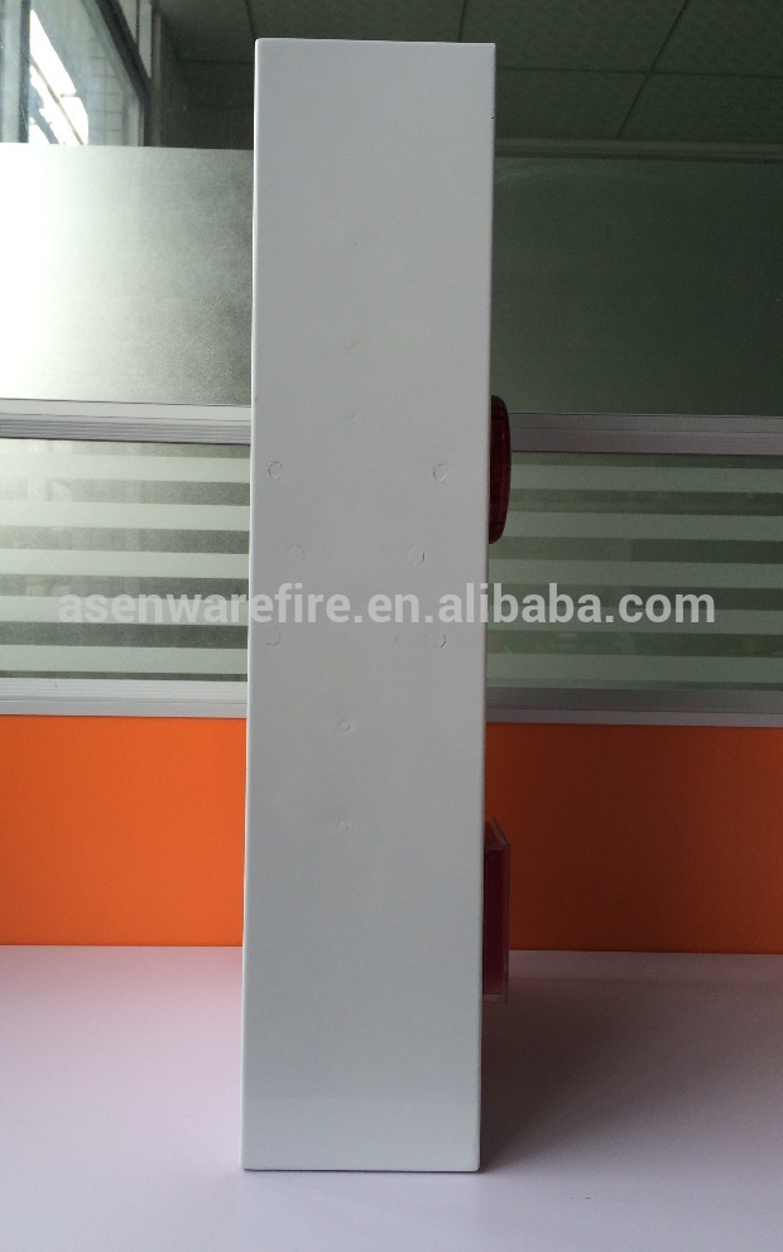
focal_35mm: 31
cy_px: 622
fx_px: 1058
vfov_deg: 61.2
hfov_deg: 40.6
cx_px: 388
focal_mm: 4.15
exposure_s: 1/184
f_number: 2.2
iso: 32
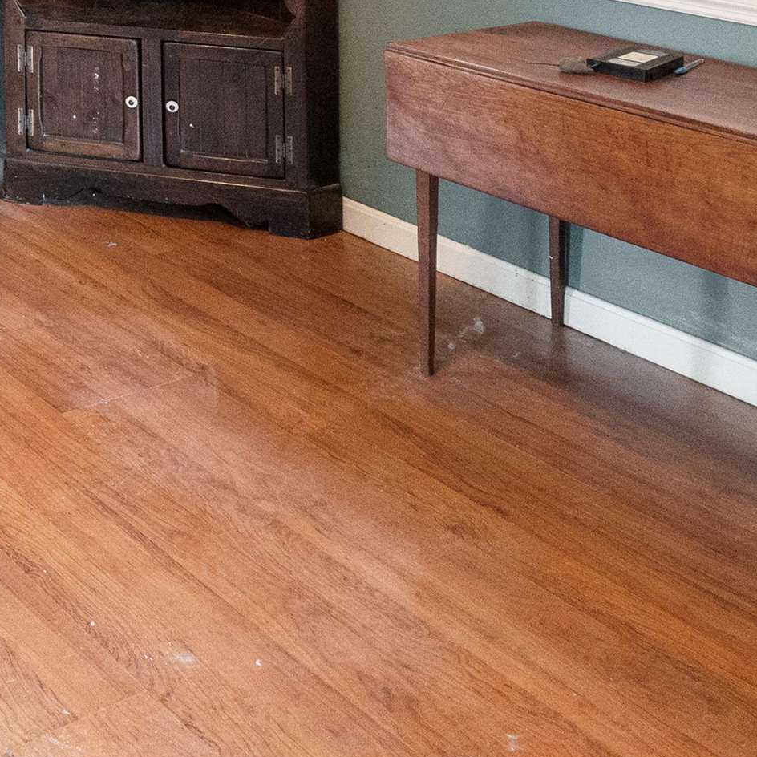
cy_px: -104
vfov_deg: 31.9
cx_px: -136
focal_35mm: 46
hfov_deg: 31.3
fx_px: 1138
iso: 3200
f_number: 2.8
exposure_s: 1/30
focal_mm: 8
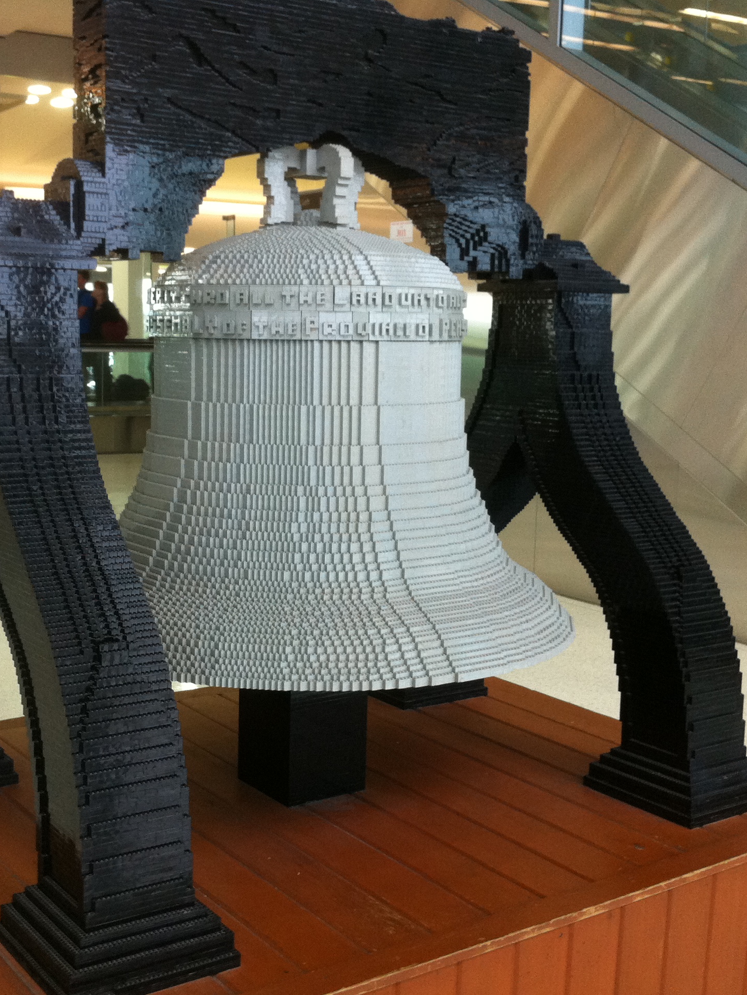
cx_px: 286
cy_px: 498
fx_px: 1352
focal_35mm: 47
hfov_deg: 30.8
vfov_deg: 40.4
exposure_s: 1/15
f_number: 2.8
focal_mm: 3.85
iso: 125
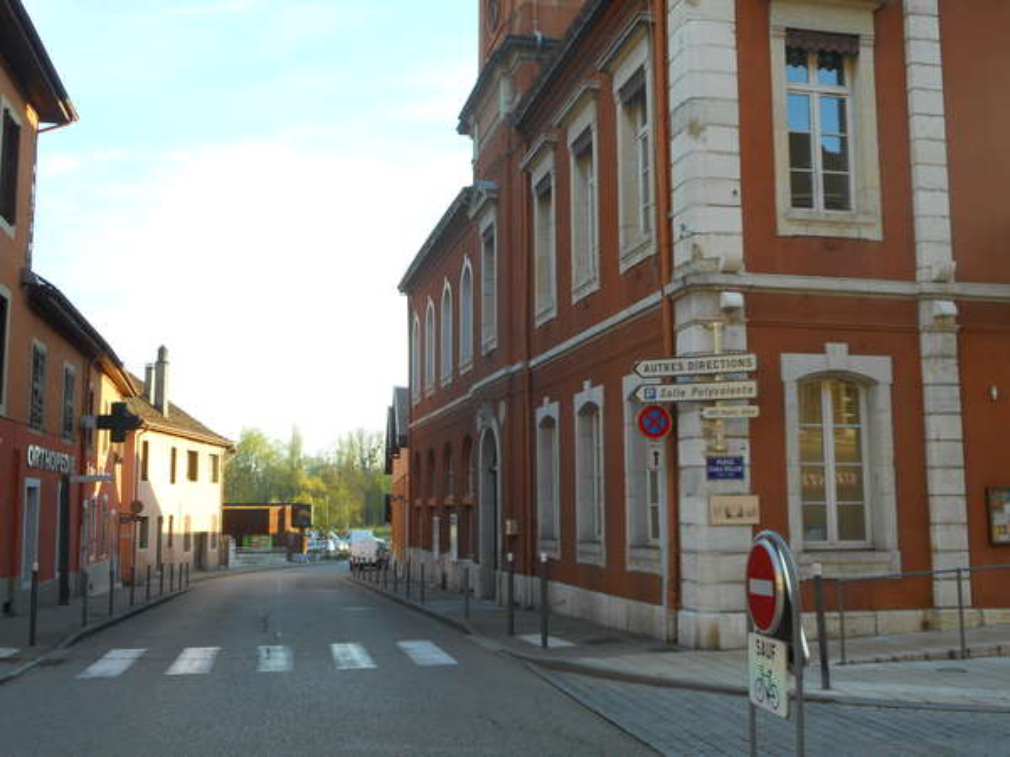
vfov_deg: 36.8
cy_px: 378
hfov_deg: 47.9
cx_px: 505
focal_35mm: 39
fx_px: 1138
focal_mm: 6.9
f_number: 4.5
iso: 80
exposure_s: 1/125
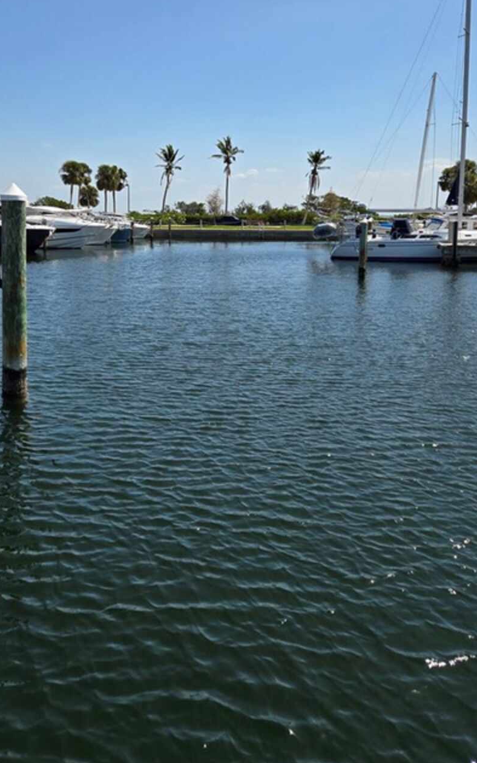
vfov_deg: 57.4
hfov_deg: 38.3
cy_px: 286
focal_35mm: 33
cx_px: 210
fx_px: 686
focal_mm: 5.4
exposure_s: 1/2265
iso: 25
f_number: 1.8
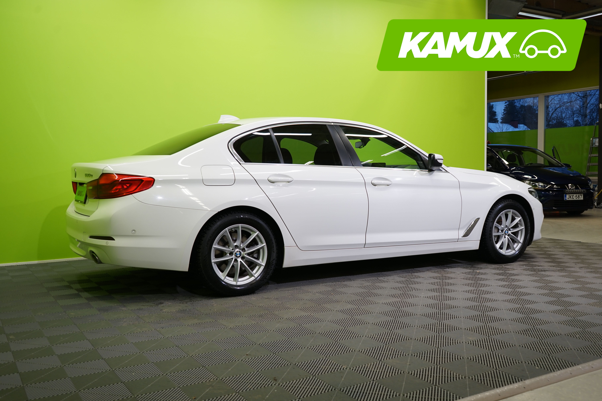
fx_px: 569
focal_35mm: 34
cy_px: 200
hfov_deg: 55.8
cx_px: 301
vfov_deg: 38.9
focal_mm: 34
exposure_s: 1/30
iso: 400
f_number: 5.6
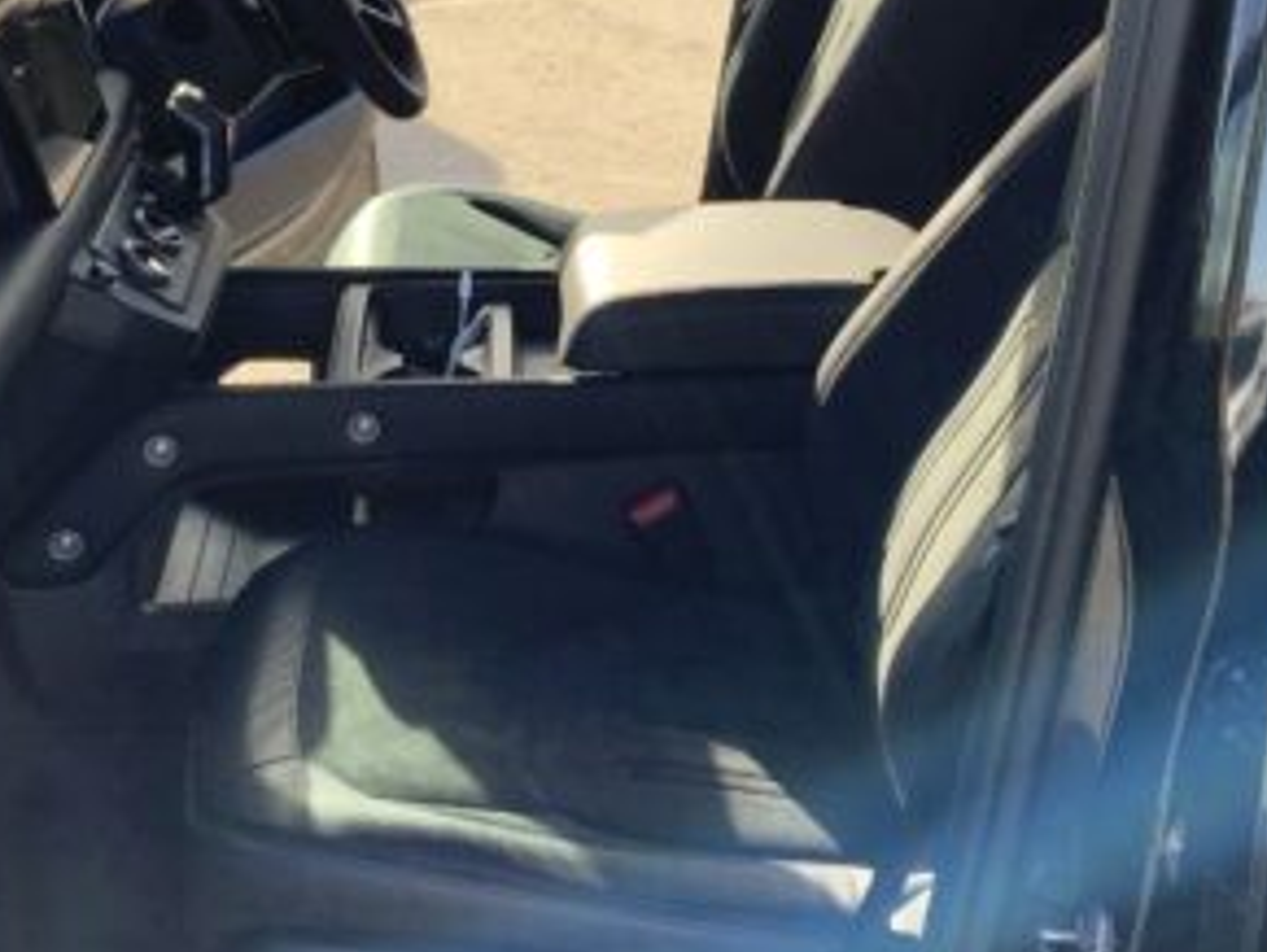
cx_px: 708
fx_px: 2344
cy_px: 336
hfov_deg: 30.2
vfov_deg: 22.9
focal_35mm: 64
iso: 16
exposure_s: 1/169
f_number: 1.8
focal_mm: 3
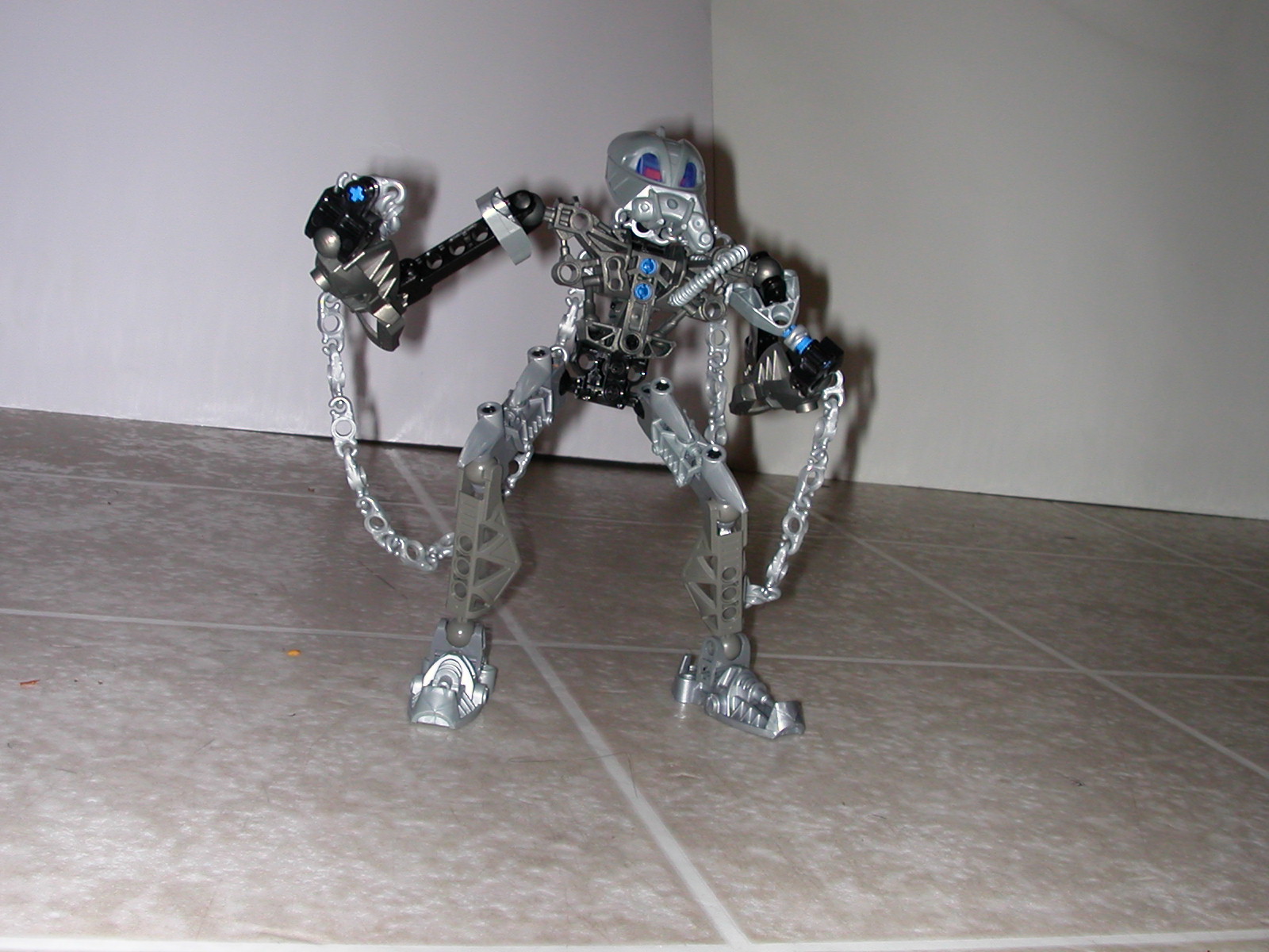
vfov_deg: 33.6
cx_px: 634
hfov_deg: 43.9
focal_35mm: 43
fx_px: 1576
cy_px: 476
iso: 100
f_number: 4.8
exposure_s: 1/59.9
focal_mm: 6.6
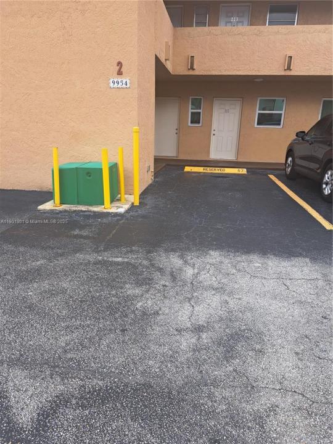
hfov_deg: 56.8
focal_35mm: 24
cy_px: 222
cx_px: 166
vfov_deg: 71.6
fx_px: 308
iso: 50
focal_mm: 5.23
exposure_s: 1/136
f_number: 1.8
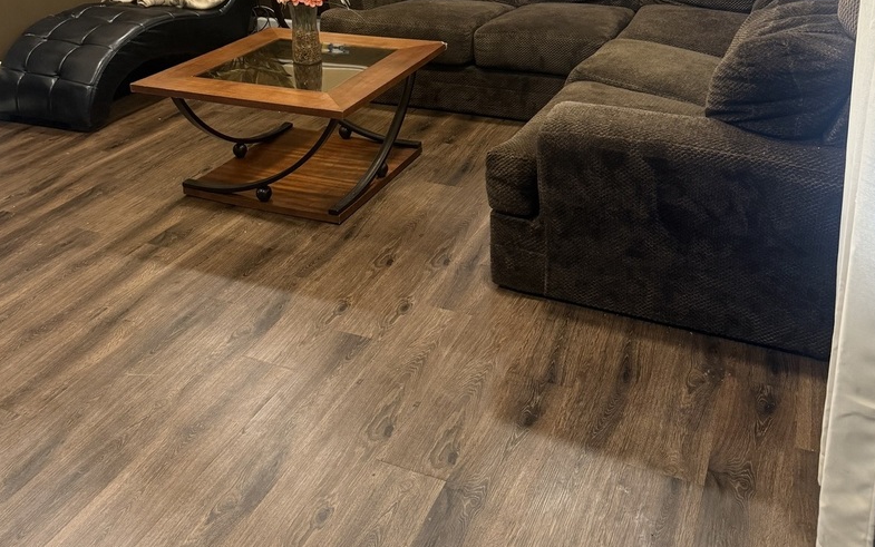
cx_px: 434
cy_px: 57
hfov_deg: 55.3
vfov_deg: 34.3
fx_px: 835
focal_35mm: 35
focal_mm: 6.76
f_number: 1.78
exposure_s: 1/60
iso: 320
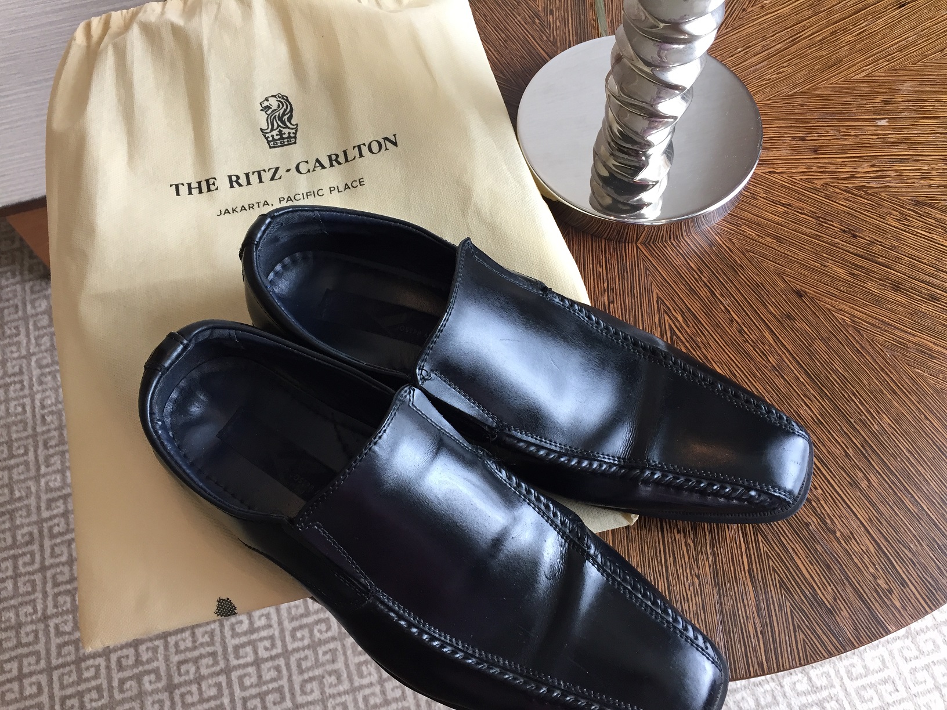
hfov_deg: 61.7
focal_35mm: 29
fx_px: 793
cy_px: 355
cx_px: 474
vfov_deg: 48.2
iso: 50
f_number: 2.2
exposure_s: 1/33
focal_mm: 4.15
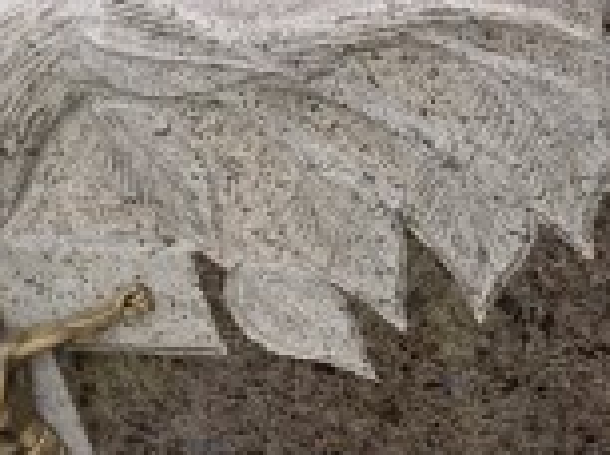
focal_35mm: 109
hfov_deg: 17.4
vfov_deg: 13.3
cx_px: 694
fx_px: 1916
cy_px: -8
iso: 25
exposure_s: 1/1054
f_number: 1.8
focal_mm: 4.25
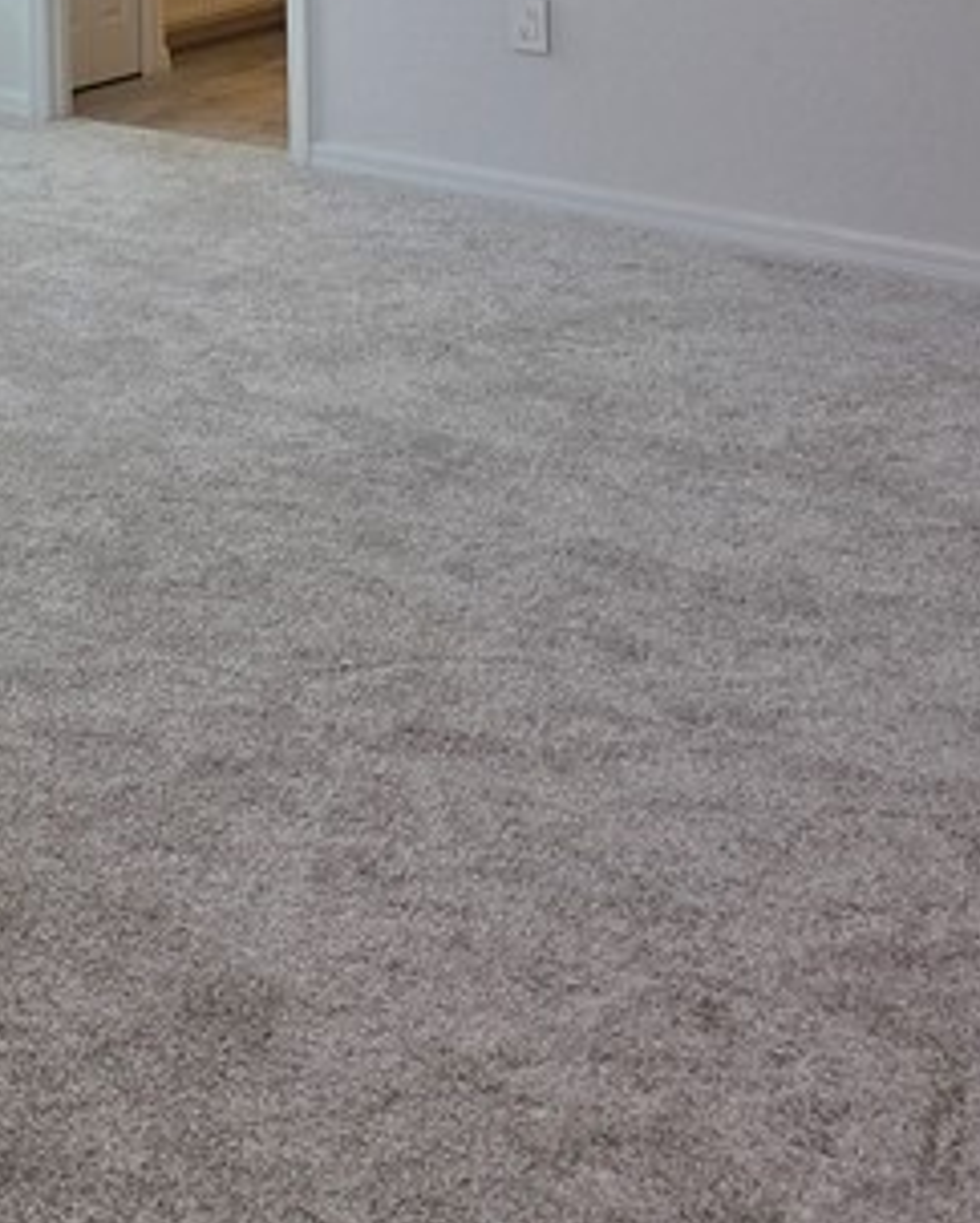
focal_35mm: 43
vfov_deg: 34.1
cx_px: -296
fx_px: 1557
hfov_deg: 28.6
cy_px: -259
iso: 40
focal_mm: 2.2
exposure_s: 1/120
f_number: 1.9
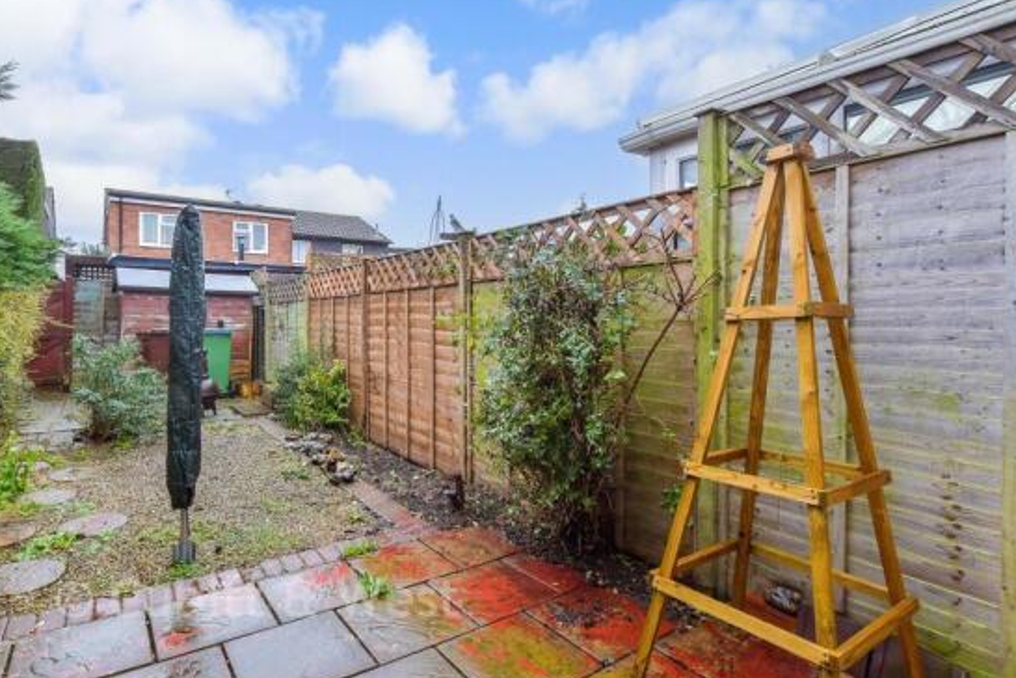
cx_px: 451
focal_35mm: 18
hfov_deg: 89.6
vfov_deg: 67.3
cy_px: 319
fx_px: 508
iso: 400
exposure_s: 1/50
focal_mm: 10
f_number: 7.1
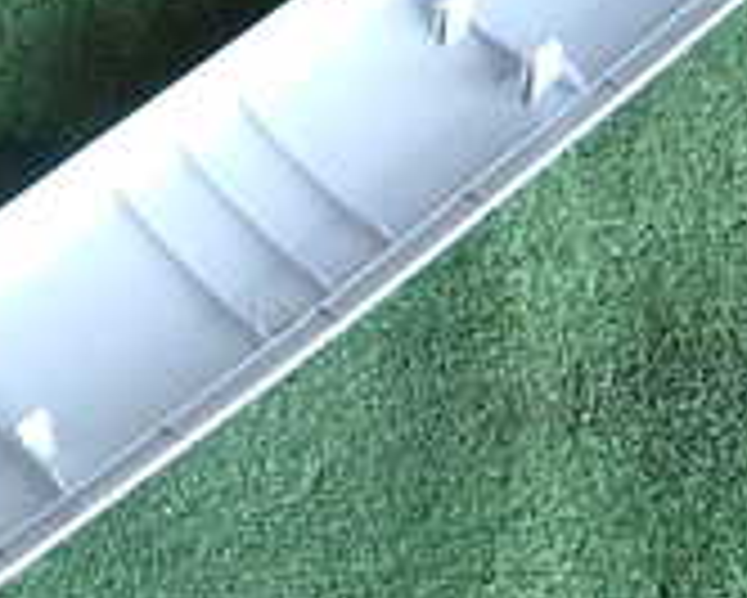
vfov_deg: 17.4
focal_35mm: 88
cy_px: 445
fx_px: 1947
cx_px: -68
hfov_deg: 20.7
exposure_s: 1/80
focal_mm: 4.5
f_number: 2
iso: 100
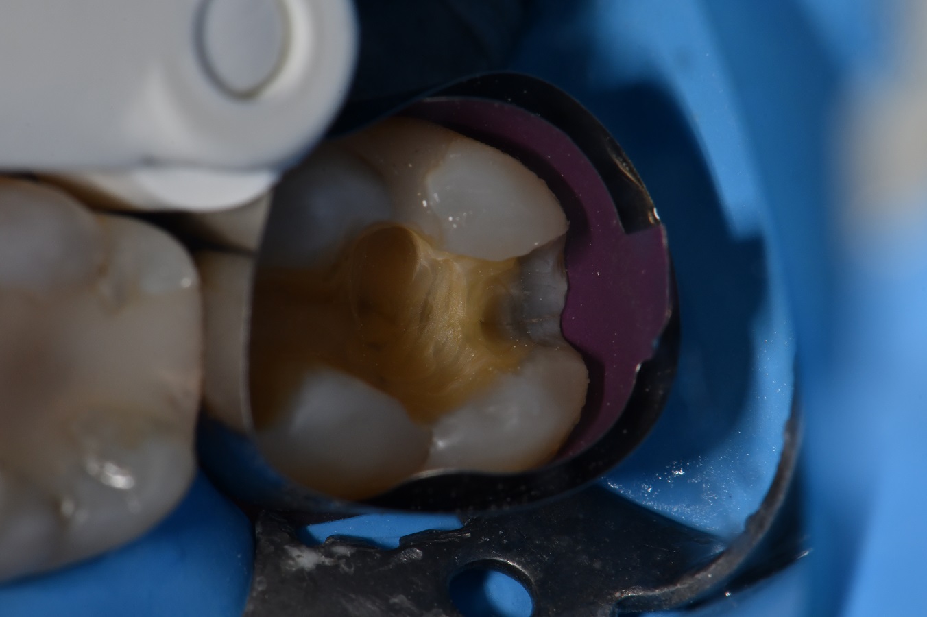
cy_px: 308
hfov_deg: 13.1
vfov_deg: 8.7
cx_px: 464
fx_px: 4041
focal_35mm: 157
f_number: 32
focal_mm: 105
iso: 200
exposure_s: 1/160
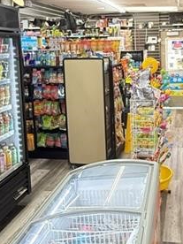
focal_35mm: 39
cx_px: 154
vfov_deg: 46.9
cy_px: 77
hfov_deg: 35.3
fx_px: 275
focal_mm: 2.22
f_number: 2.2
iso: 500
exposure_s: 1/60
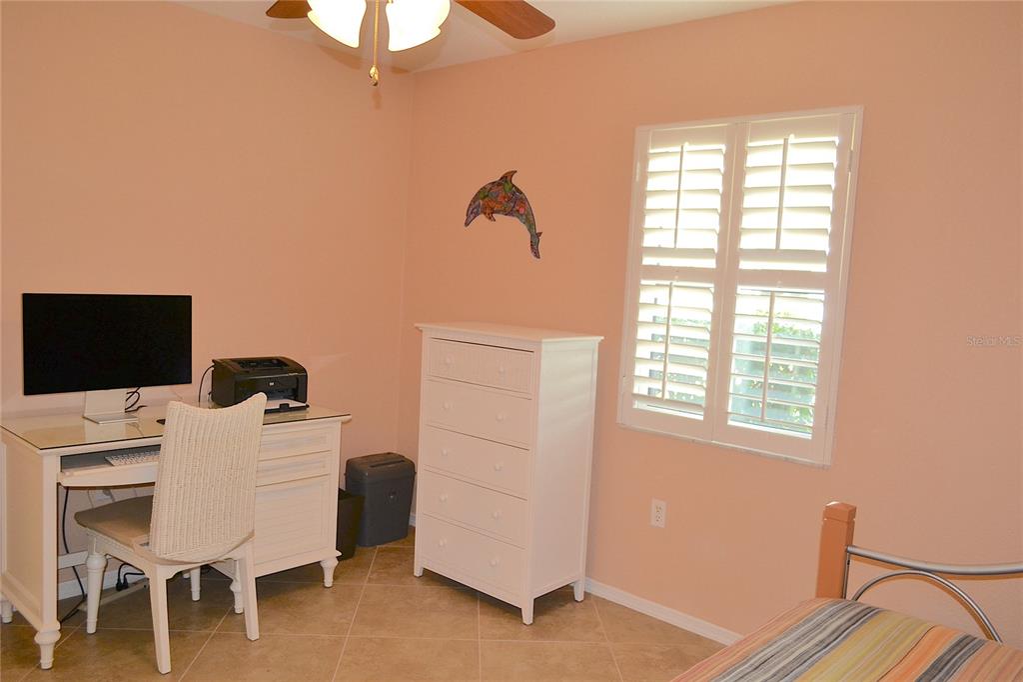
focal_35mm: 27
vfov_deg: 47.9
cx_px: 512
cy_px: 341
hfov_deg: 67.4
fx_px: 767
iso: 400
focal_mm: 18
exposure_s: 1/60
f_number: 4
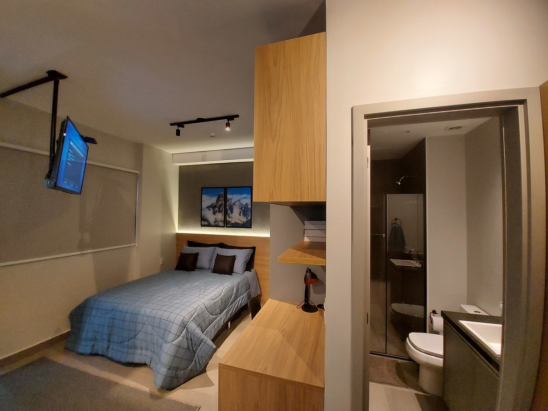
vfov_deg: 89.9
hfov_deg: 106.2
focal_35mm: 13
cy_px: 206
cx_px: 274
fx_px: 206
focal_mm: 1.74
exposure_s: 1/33
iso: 320
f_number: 2.2
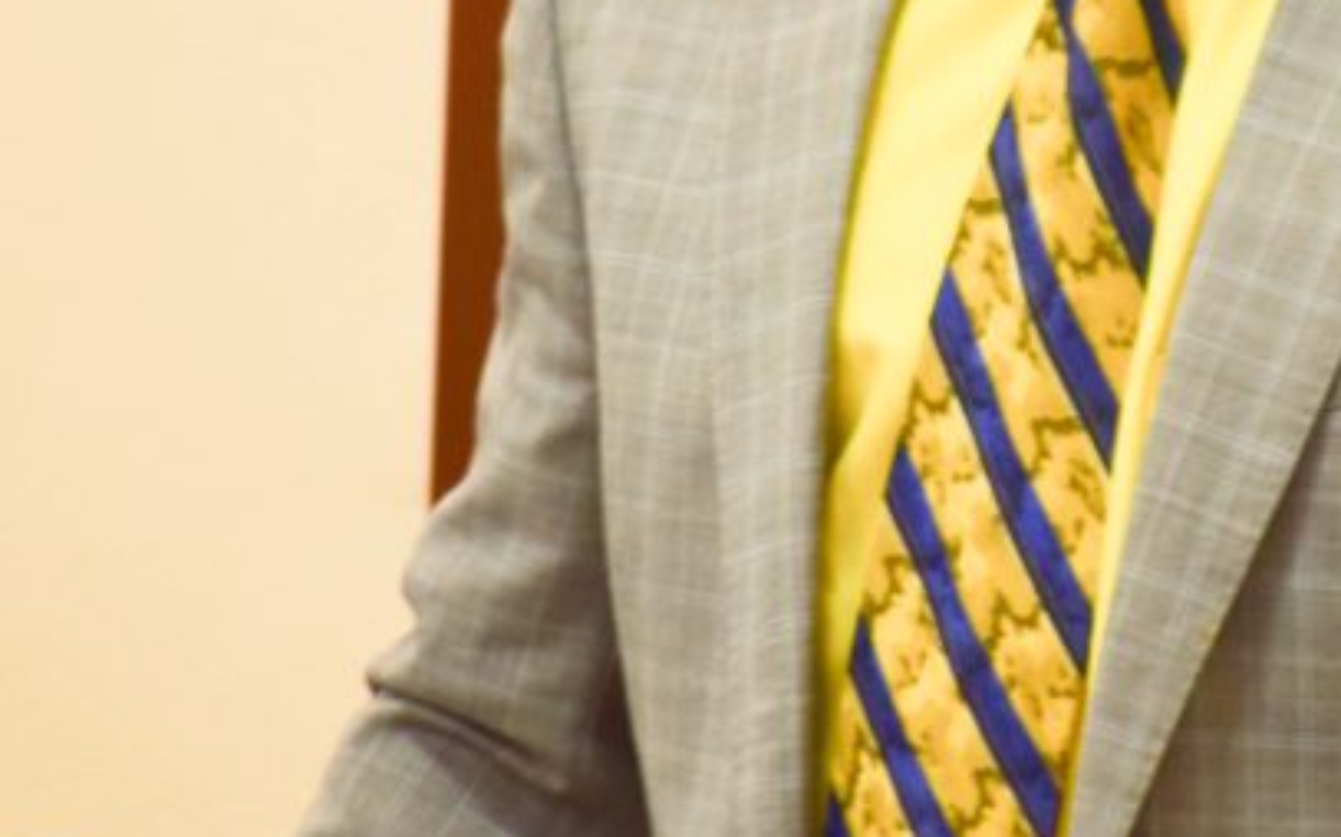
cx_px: 1133
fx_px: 22503
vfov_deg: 2.1
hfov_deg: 3.4
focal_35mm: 616
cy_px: -127
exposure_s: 1/50
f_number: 5.6
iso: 400
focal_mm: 160
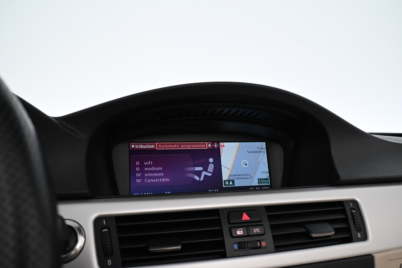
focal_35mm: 30
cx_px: 201
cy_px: 134
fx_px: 335
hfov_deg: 61.9
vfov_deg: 43.6
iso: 4000
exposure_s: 1/100
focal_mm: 20
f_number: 5
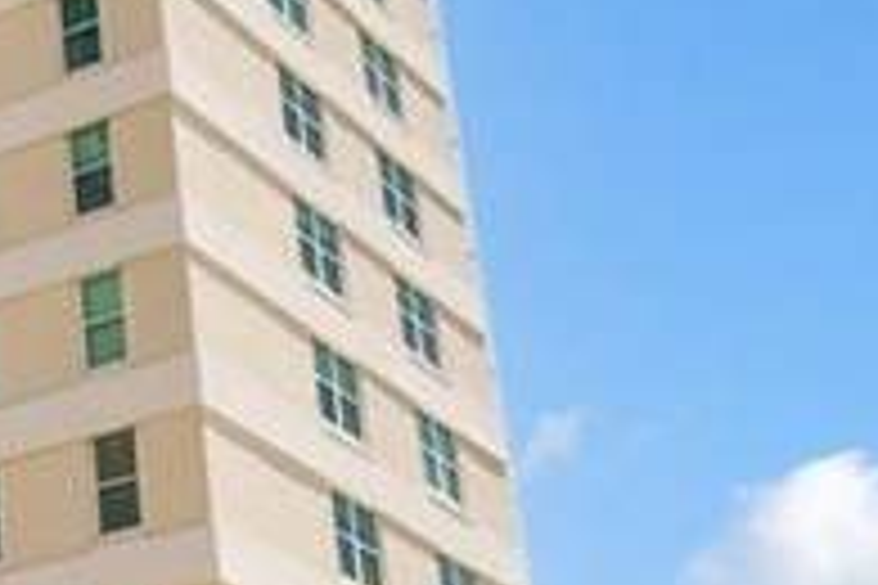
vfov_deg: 14.7
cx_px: -189
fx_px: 2244
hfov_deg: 20.6
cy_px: 92
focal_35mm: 92
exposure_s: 1/640
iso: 100
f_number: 8
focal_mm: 14
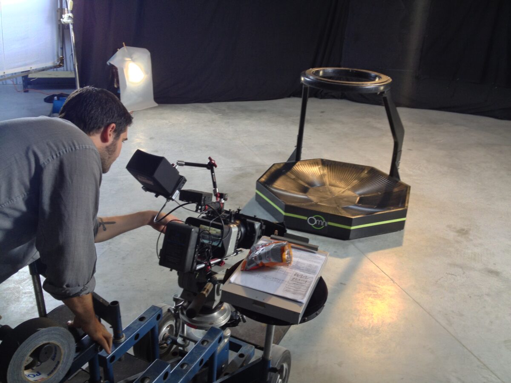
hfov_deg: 52.6
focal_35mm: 35
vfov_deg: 40.7
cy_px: 192
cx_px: 256
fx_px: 517
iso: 64
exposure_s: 1/20
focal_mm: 4.28
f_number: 2.4
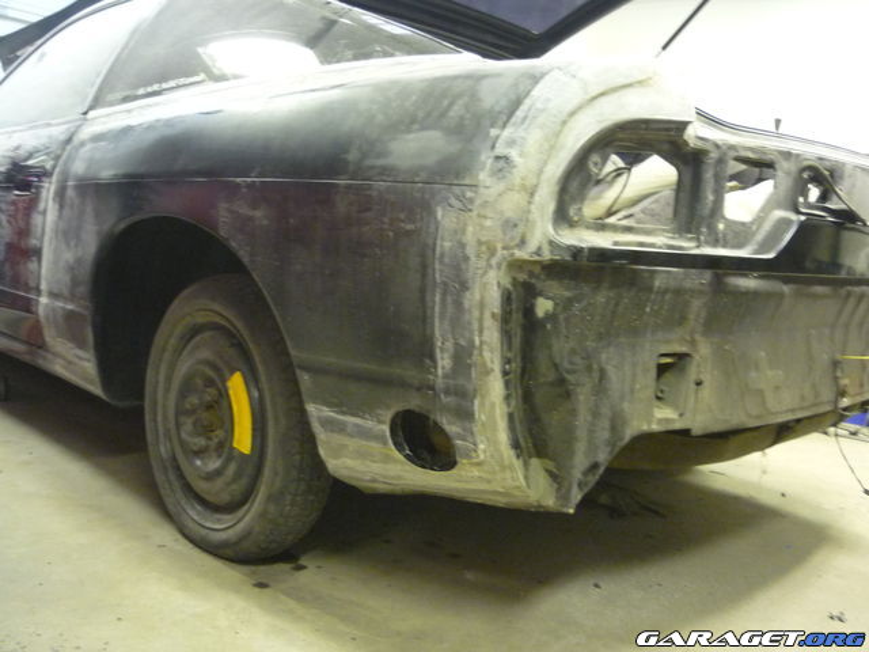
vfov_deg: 42.9
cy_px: 326
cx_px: 434
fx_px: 828
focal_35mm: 33
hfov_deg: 55.4
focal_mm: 5.5
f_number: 2.8
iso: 400
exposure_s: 1/10
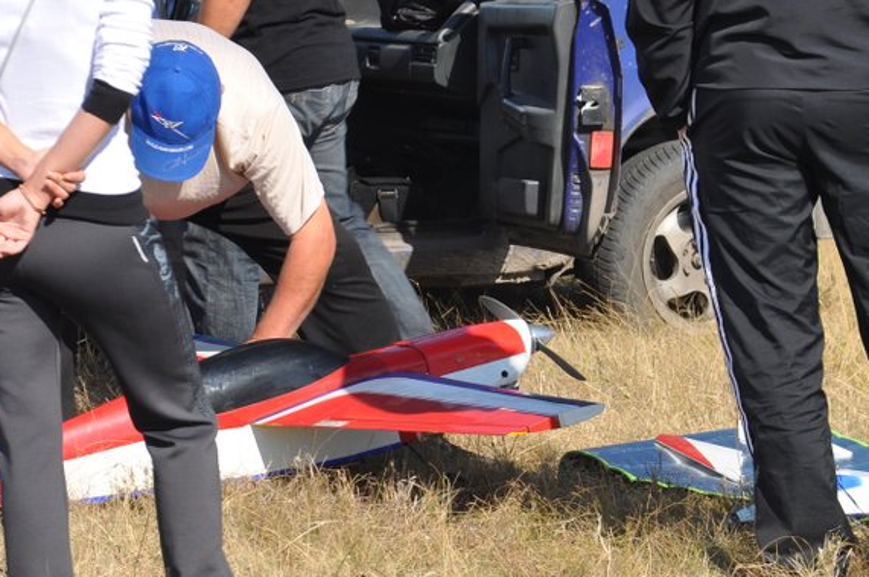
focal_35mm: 269
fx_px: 6484
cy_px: 442
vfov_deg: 5.1
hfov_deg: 7.7
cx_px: 516
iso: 200
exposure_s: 1/160
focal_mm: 100
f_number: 8
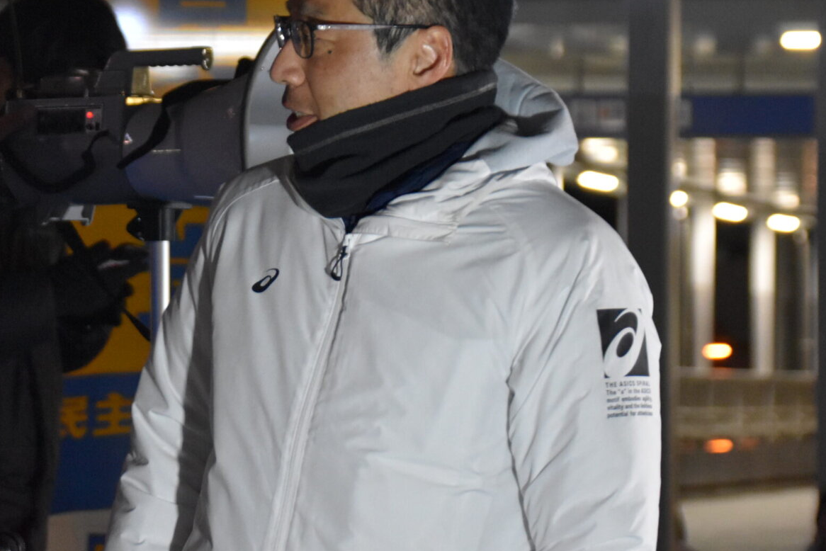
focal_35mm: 242
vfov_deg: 5.7
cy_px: 134
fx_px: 5554
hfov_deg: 8.5
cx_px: 323
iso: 4500
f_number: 5.6
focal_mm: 98
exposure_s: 1/60
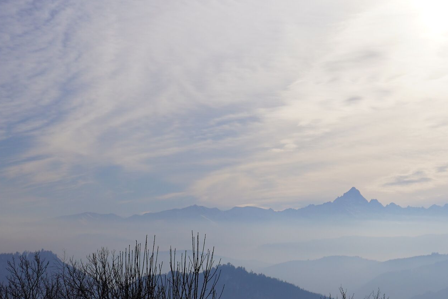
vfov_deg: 21.4
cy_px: 85
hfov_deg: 31.9
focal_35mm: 63
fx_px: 784
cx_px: 218
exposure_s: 1/3200
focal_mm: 22
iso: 100
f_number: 5.6
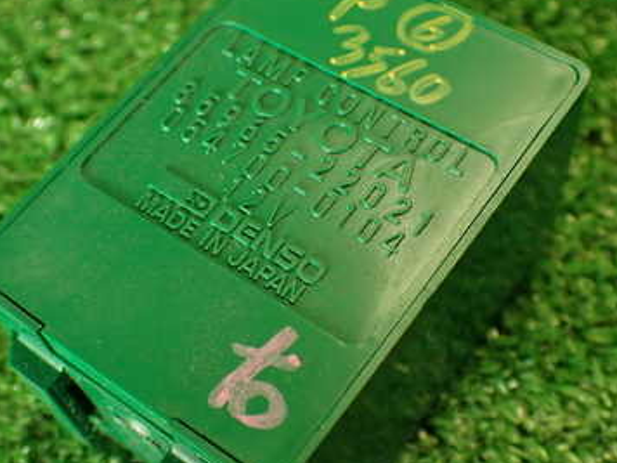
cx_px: 284
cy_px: 253
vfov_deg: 27.0
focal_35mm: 54
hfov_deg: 35.5
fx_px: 963
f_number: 2.4
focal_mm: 5.79
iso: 320
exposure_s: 1/30
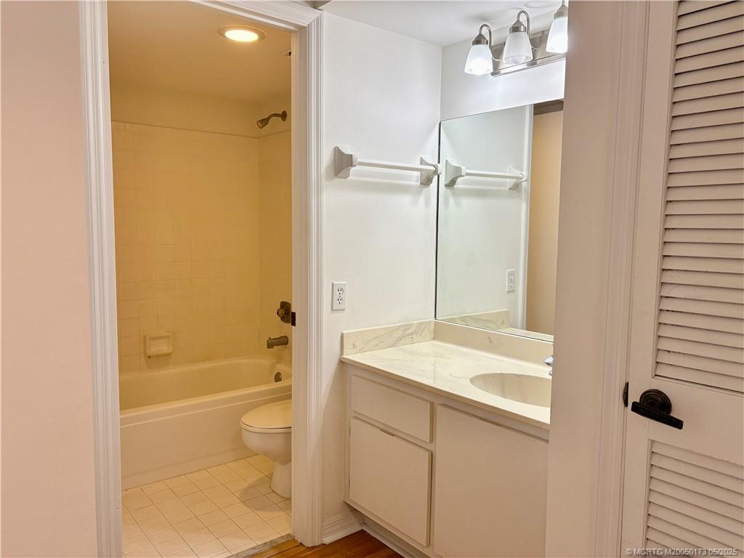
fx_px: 559
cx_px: 372
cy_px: 279
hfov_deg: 67.3
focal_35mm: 26
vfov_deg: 53.1
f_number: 1.6
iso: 100
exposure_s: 1/120
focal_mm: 5.96
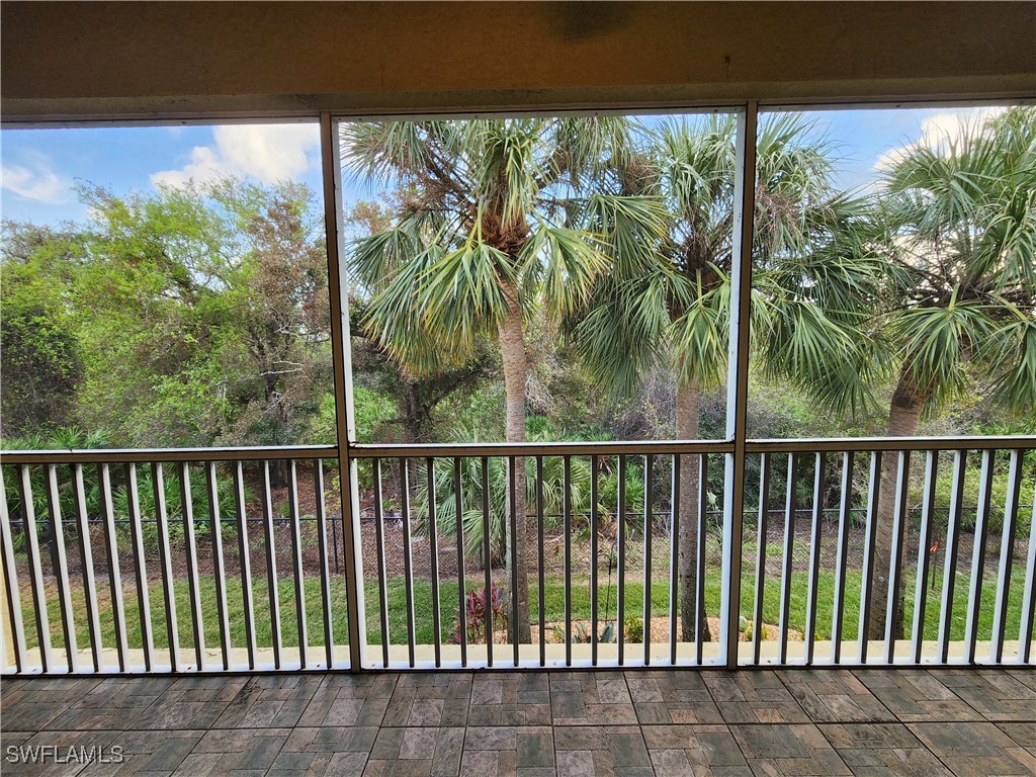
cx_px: 518
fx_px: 389
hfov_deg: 106.2
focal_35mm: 13
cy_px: 388
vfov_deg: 89.9
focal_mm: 2.2
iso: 64
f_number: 2.2
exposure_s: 1/60
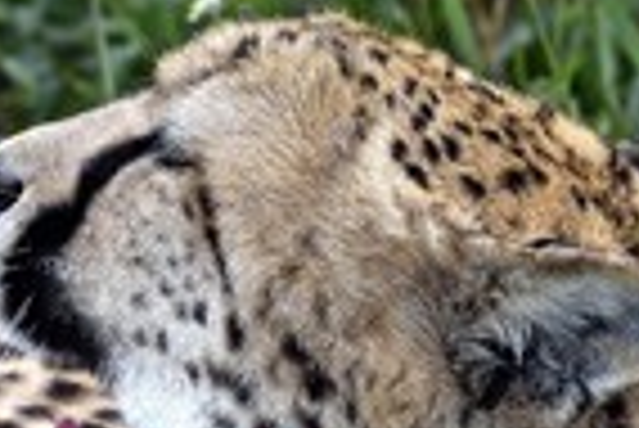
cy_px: 478
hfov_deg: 3.5
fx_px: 10519
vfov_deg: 2.3
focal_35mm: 592
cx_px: -40
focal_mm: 200
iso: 400
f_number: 8
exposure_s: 1/400
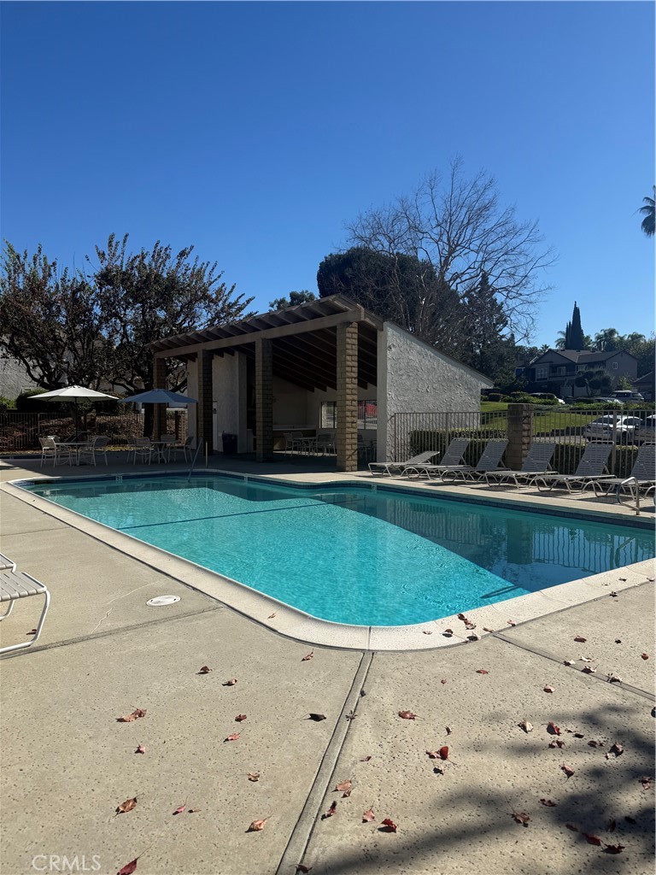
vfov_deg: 71.6
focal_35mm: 24
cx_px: 328
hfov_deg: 56.8
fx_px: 606
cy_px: 438
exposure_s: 1/6173
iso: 80
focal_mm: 6.76
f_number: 1.78
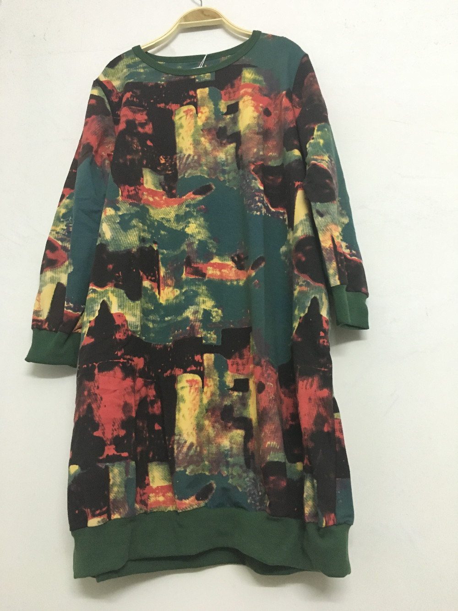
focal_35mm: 29
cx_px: 229
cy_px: 306
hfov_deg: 48.2
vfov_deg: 61.7
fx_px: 512
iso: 200
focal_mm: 4.15
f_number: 2.2
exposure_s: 1/17
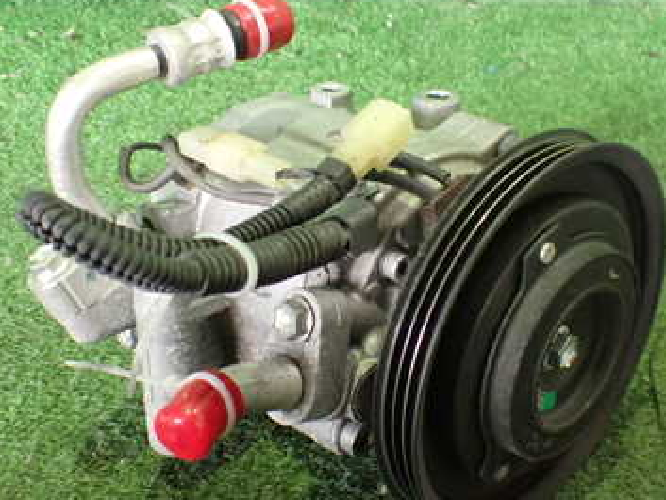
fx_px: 982
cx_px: 370
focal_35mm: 51
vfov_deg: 28.6
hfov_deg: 37.4
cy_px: 245
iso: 800
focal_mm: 5.4
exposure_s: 1/50
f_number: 2.3
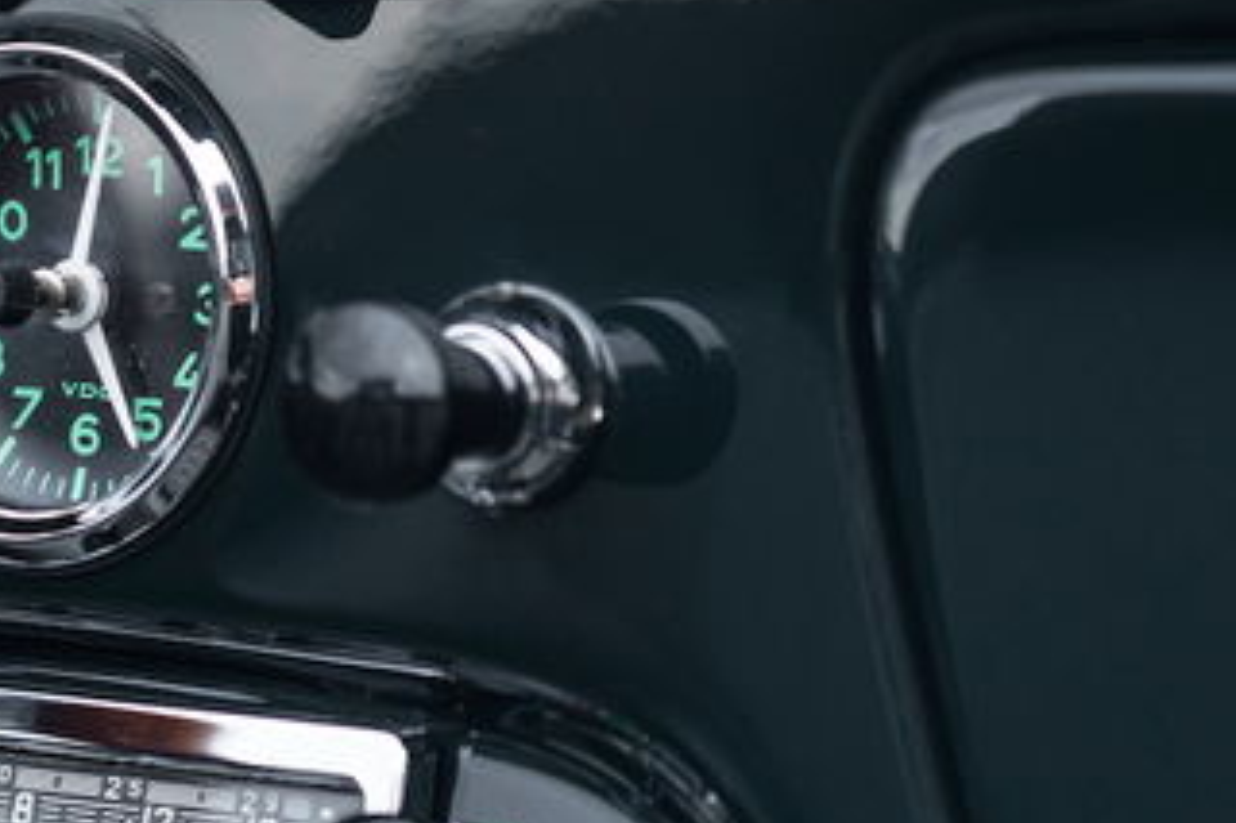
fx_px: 8647
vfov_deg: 5.4
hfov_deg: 8.1
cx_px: -154
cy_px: 560
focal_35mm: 252
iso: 1600
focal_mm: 105
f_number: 4
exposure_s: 1/100
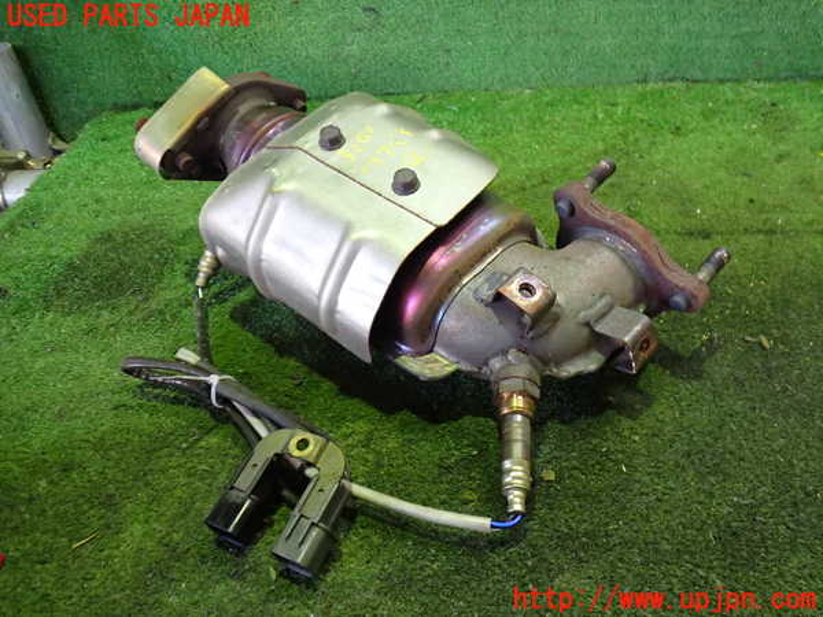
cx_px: 412
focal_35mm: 30
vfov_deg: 46.8
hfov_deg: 60.0
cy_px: 308
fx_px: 713
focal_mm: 5.4
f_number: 2.3
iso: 640
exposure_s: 1/30
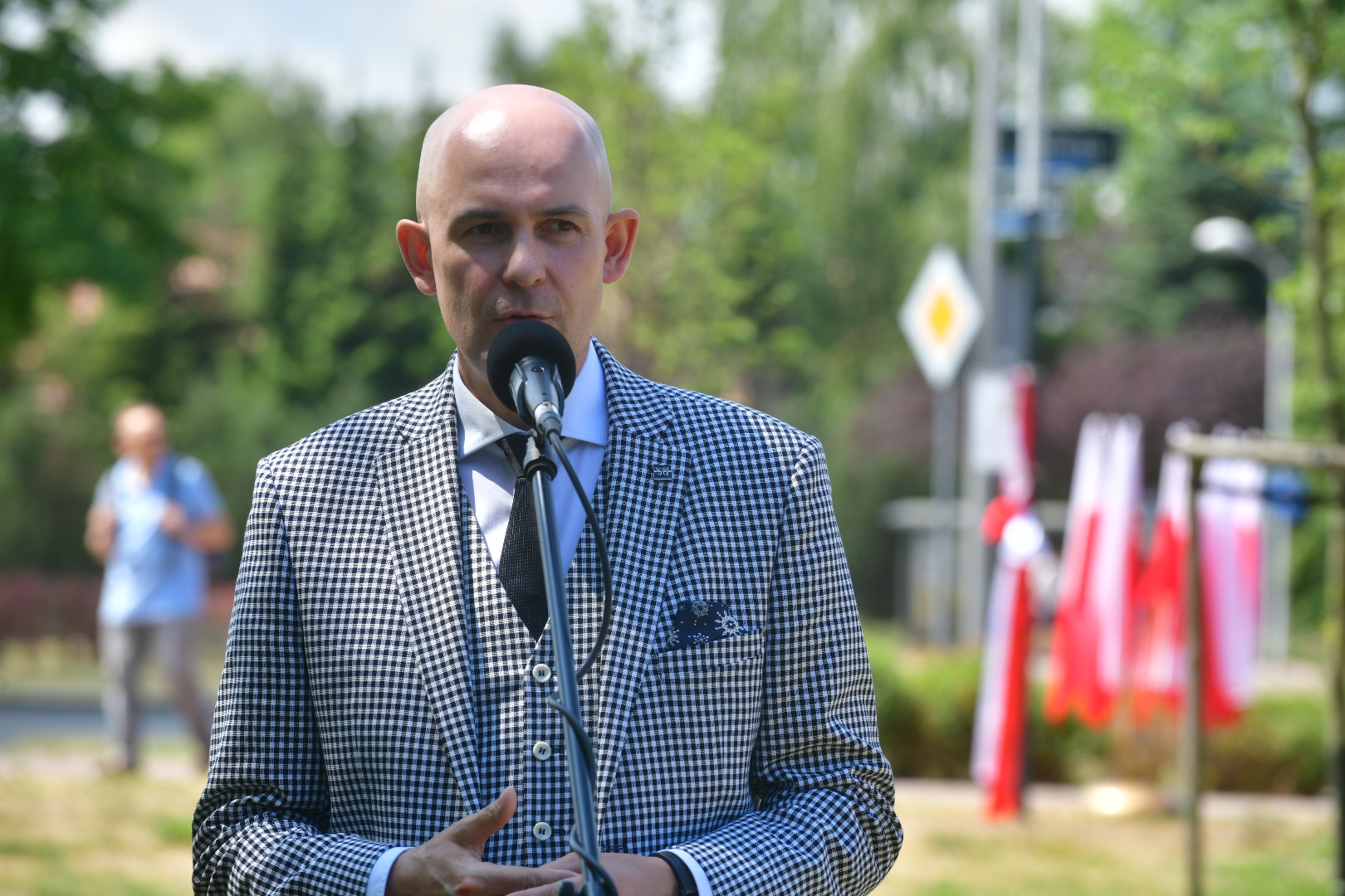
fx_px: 6538
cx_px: 672
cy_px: 448
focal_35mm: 175
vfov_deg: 7.8
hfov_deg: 11.7
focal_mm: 175
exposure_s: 1/250
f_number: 7.1
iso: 100
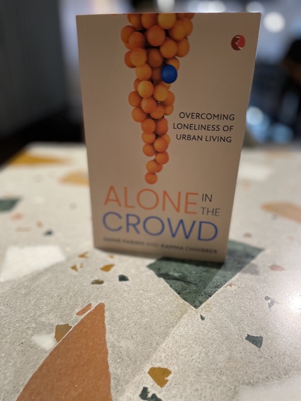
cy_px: 200
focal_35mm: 26
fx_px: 301
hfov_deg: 53.1
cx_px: 150
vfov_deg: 67.3
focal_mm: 4.2
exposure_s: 1/50
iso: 64
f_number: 1.6
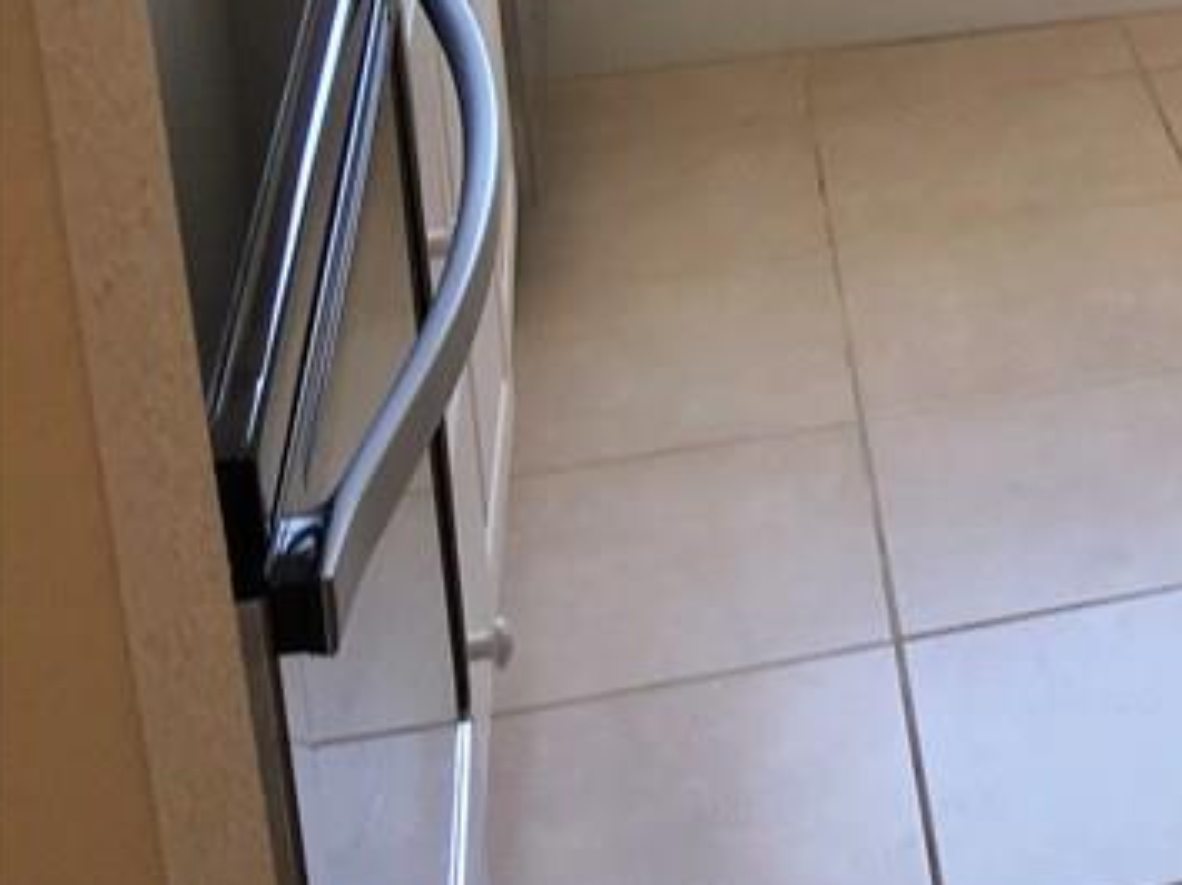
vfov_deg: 16.6
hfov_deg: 20.4
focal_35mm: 84
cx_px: 1696
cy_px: -247
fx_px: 2866
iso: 25
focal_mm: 4.15
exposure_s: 1/50
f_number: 2.2
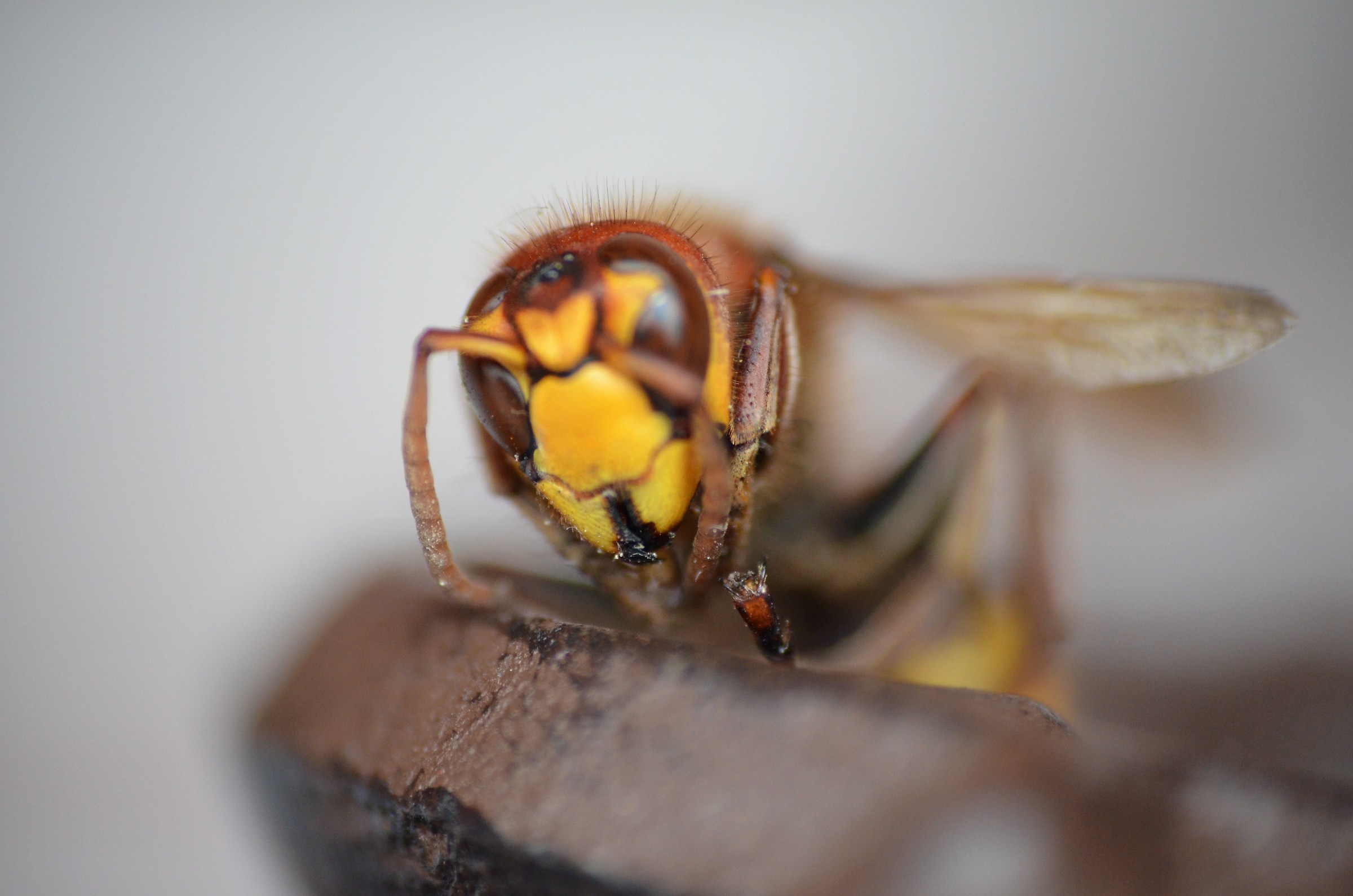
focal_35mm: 165
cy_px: 448
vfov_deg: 8.3
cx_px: 676
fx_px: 6188
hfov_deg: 12.5
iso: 1600
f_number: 4
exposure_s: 1/400
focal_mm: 110
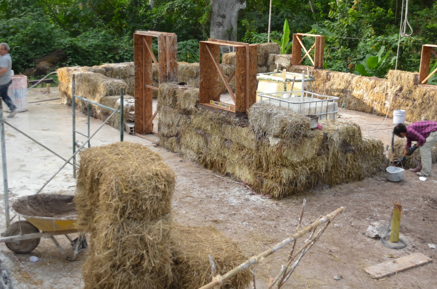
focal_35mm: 43
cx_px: 260
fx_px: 521
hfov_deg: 45.3
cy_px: 101
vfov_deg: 30.9
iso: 160
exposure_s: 1/80
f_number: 3.8
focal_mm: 22
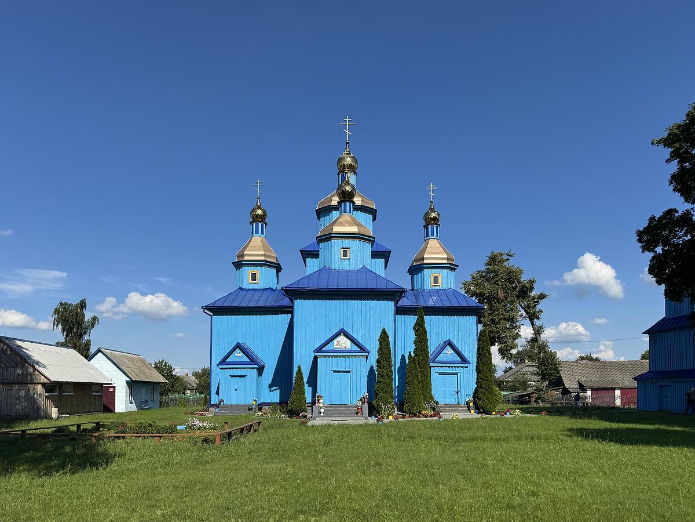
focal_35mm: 24
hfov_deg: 71.6
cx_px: 348
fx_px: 482
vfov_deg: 56.8
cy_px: 261
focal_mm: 6.76
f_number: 1.78
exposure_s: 1/5814
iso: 80
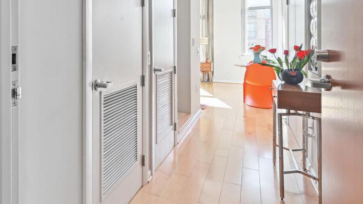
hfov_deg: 60.4
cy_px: 45
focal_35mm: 28
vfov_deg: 40.1
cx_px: 56
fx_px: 269
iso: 200
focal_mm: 14
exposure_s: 1/8
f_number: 9
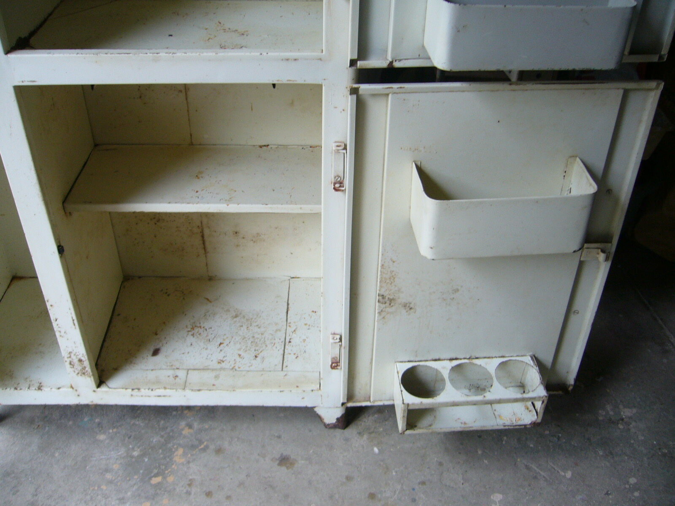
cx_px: 338
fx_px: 682
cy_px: 253
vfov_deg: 40.7
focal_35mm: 35
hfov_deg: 52.6
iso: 100
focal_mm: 5.8
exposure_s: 1/30
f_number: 2.8
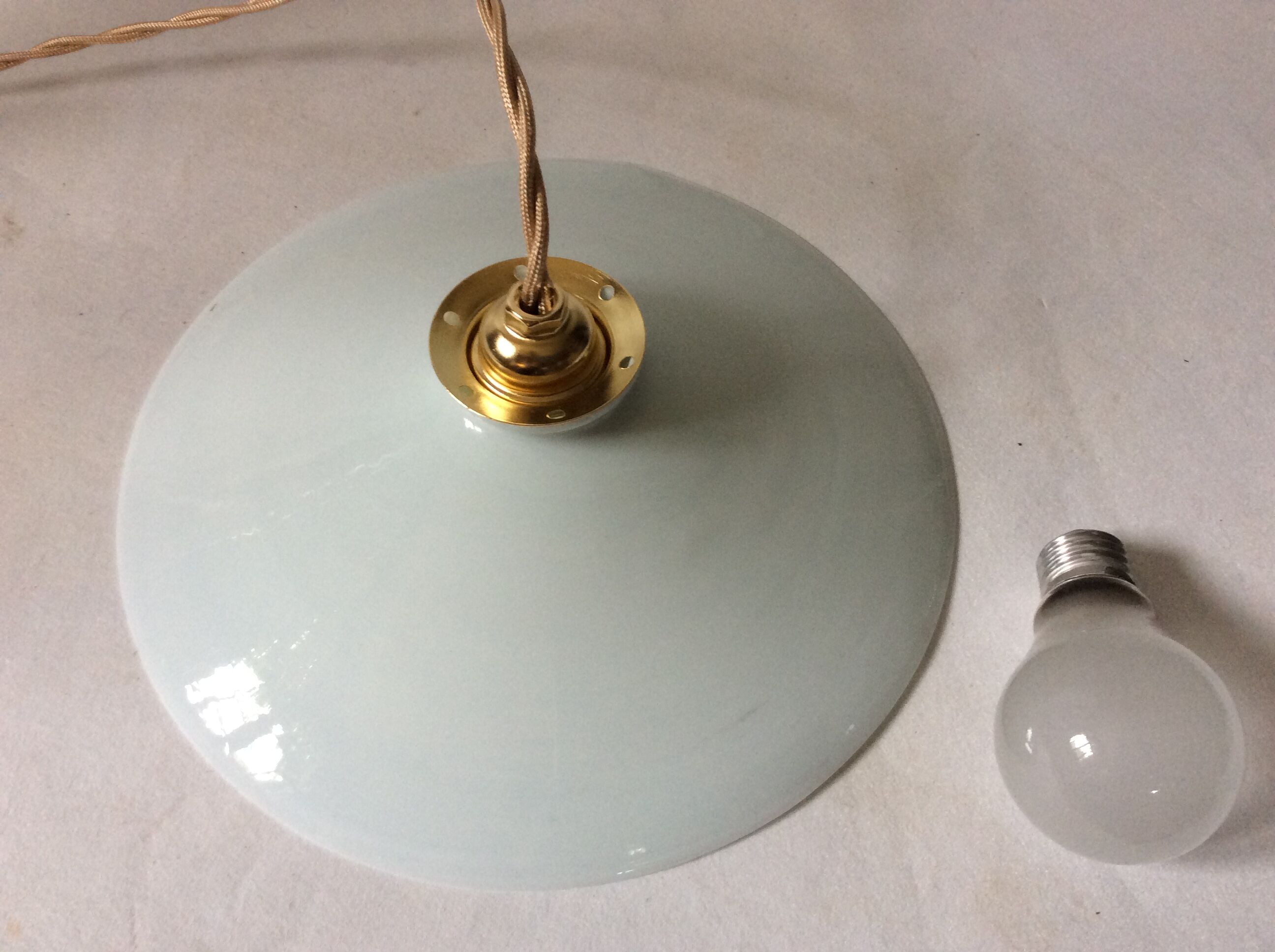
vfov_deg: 44.1
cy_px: 476
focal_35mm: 32
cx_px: 638
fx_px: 1177
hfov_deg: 56.9
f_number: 2.4
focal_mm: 3.3
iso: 80
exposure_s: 1/25
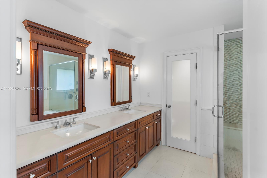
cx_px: 134
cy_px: 89
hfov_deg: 93.3
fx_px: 126
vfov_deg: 70.4
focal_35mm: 17
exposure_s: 1/8
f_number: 8
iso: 250
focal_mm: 17
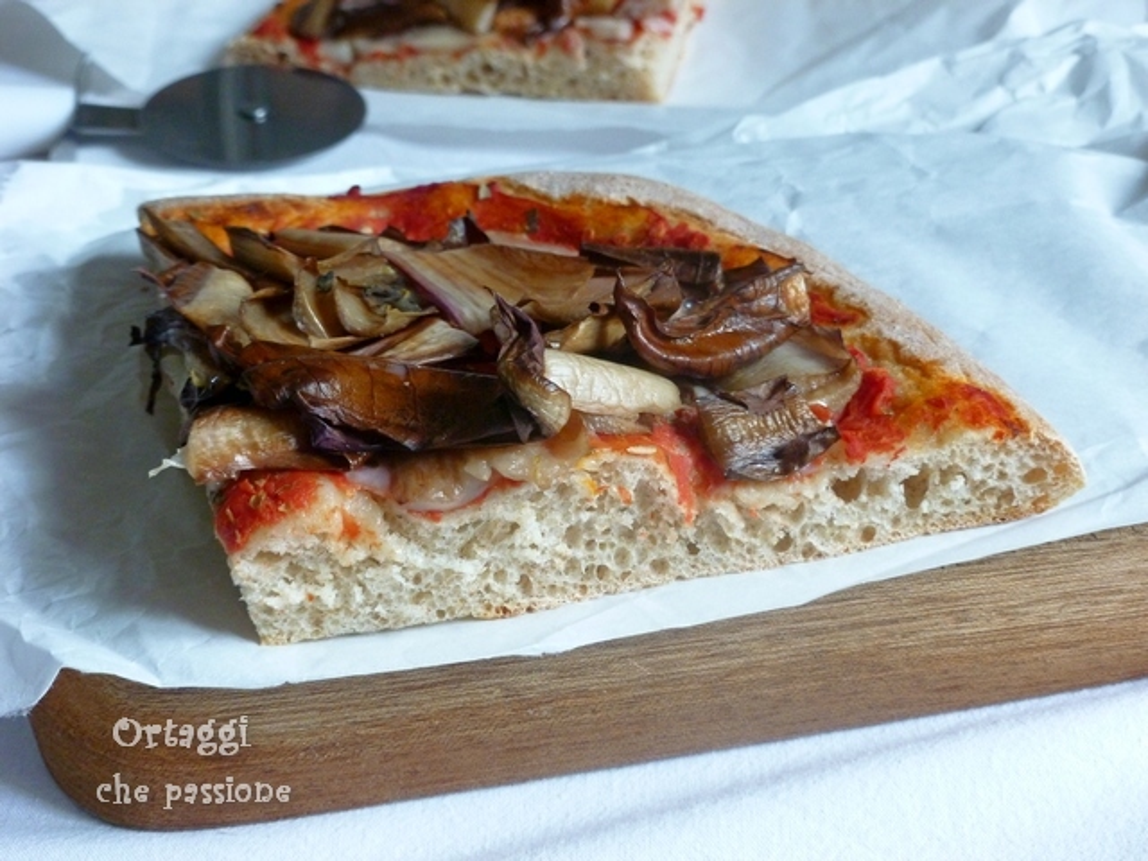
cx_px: 574
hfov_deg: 38.2
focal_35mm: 50
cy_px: 430
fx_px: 1658
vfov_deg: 29.1
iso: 400
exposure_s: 1/30
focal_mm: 9
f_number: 3.9
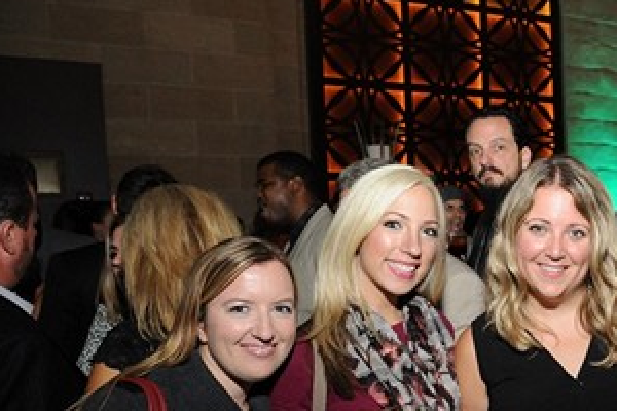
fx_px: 754
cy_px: 310
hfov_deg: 40.9
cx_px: 559
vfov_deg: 30.0
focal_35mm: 44
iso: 3200
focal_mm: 24
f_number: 6.3
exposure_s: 1/60
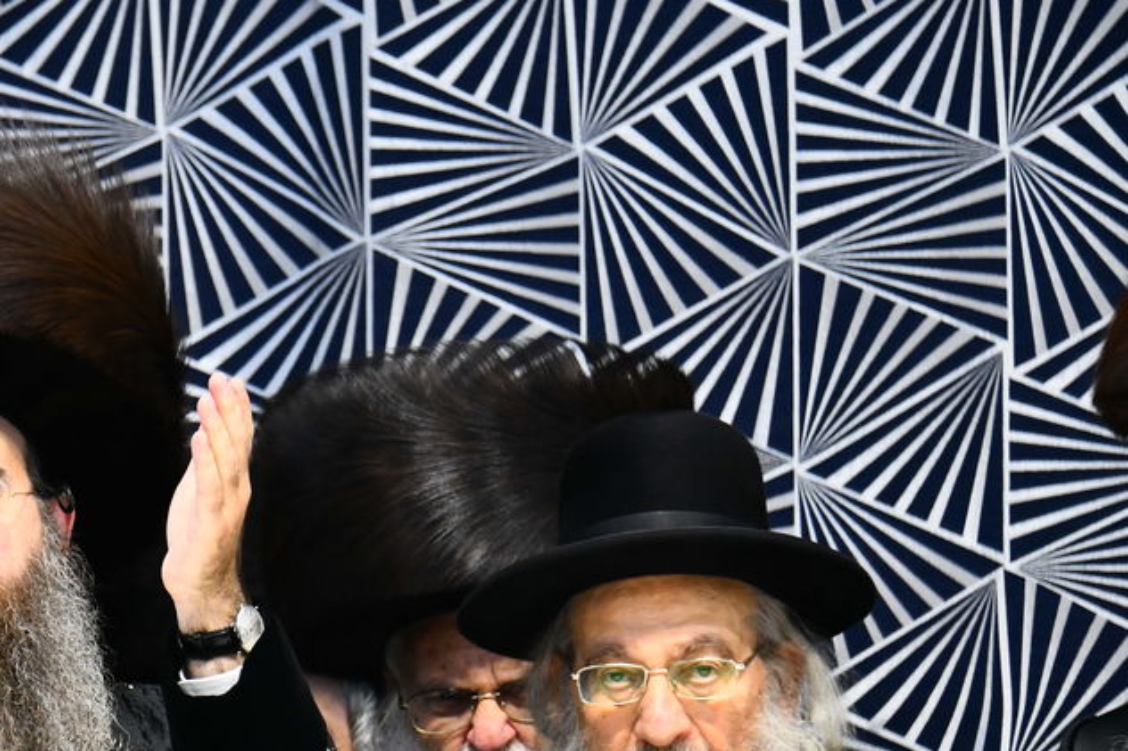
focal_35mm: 299
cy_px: 748
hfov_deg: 6.9
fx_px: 9366
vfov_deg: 4.6
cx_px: -21
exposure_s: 1/125
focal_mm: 135
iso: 1600
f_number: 5.6
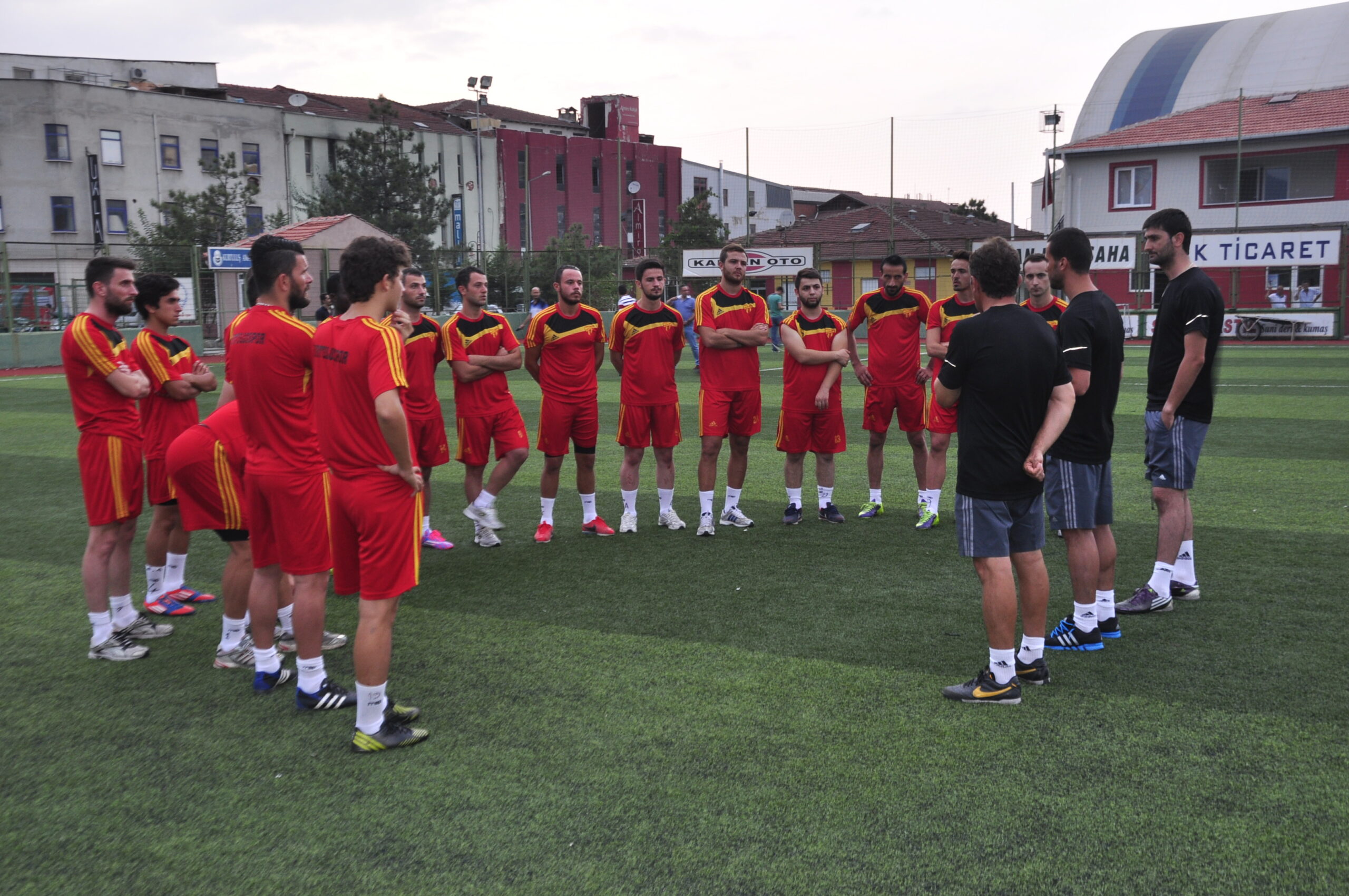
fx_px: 1460
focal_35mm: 39
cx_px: 674
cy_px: 448
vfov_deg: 34.1
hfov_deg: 49.6
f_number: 6.3
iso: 250
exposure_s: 1/10
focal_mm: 26
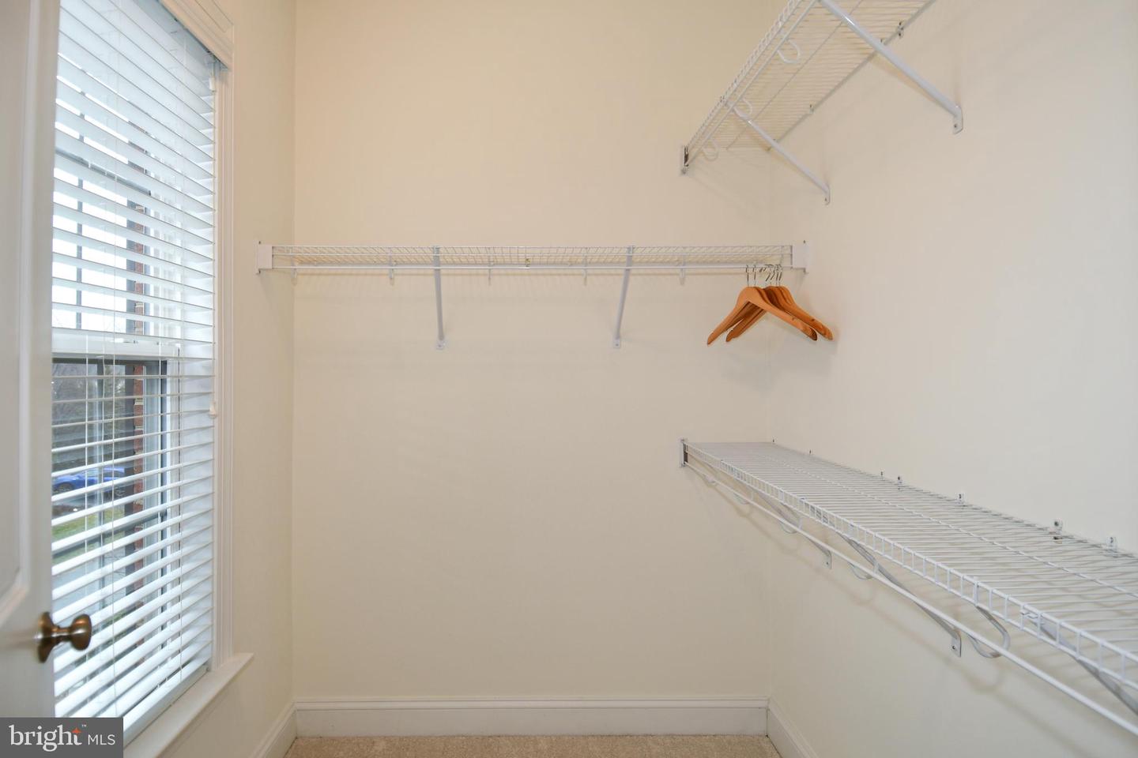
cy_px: 379
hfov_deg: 90.0
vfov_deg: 67.4
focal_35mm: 18
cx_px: 569
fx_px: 569
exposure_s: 1/60
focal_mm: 12
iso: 220
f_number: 4
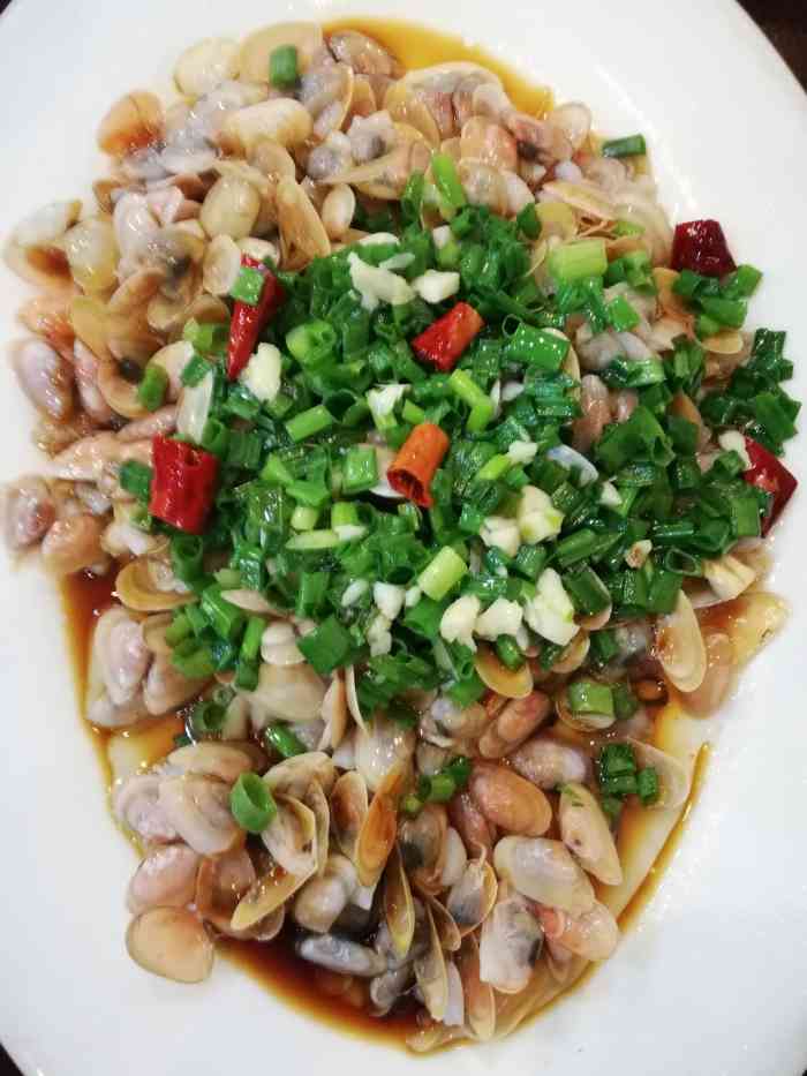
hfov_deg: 51.4
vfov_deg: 65.3
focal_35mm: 27
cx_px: 404
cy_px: 538
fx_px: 839
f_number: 2.2
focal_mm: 3.81
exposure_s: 1/16.7
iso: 640
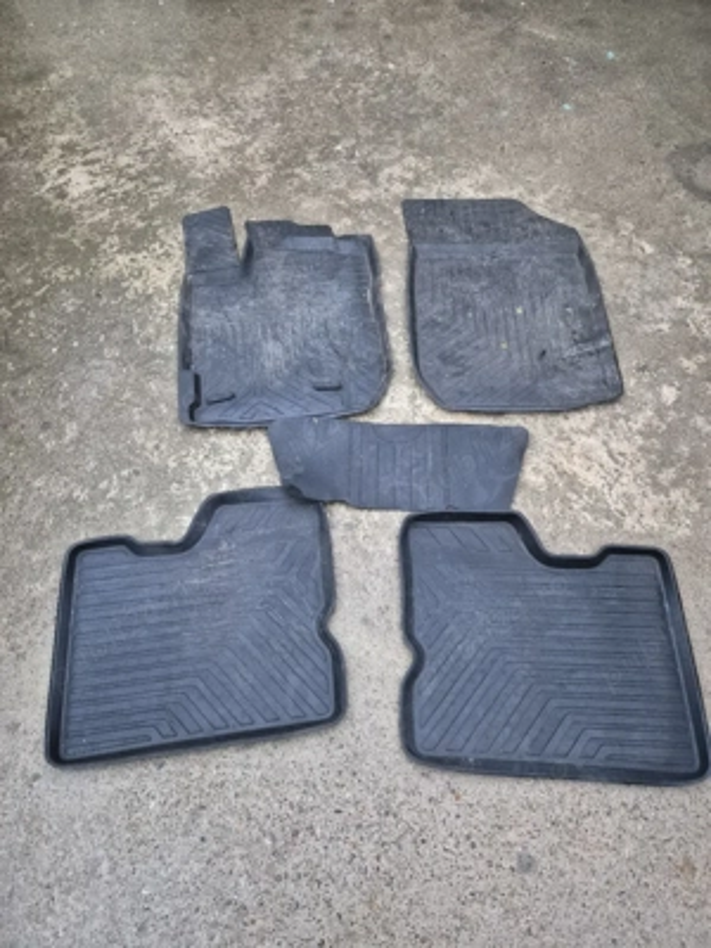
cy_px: 474
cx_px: 356
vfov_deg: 73.9
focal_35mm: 23
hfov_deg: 58.9
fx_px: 630
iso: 1000
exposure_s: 1/100
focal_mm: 5.4
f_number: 1.8
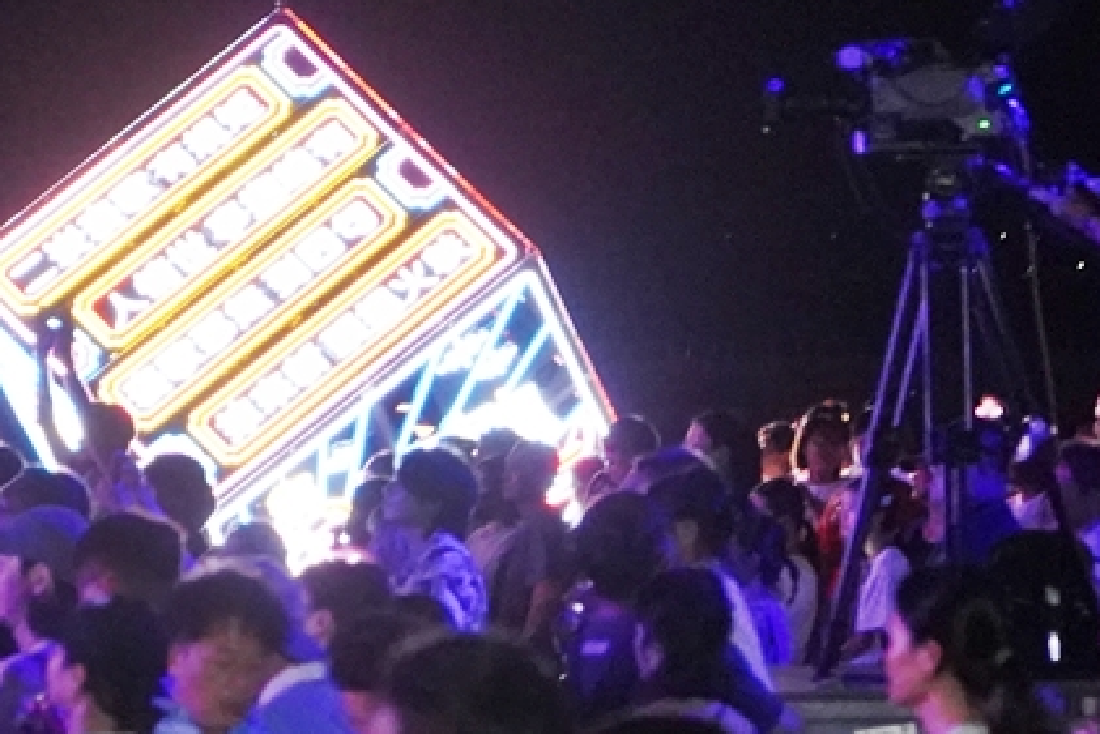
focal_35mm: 399
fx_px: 12195
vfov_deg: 3.4
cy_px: 680
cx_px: 120
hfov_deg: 5.2
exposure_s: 1/160
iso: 10000
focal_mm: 105
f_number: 4
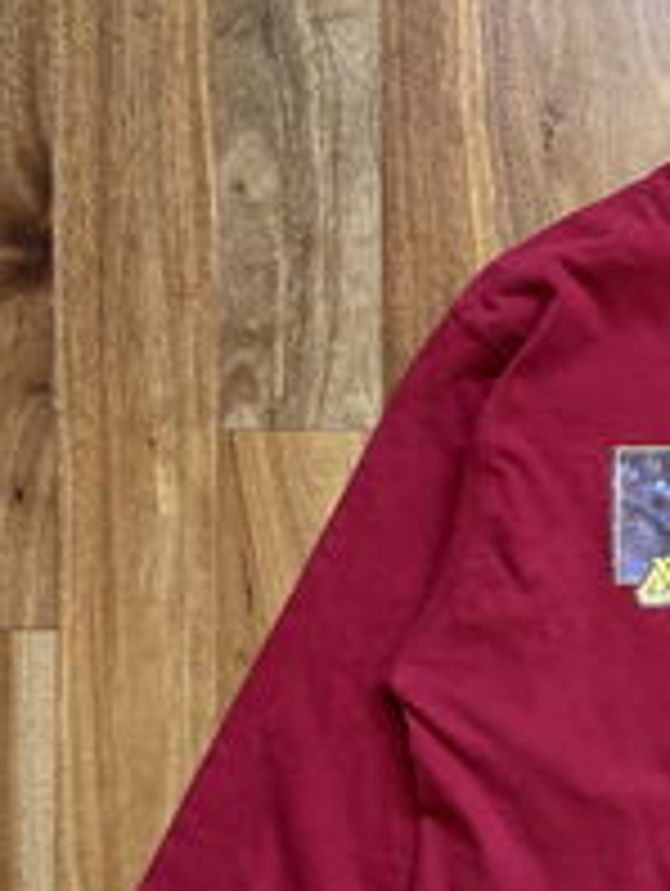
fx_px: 1803
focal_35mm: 70
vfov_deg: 26.5
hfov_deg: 19.5
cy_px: 857
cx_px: 850
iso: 200
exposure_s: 1/60
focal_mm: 5.96
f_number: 1.6
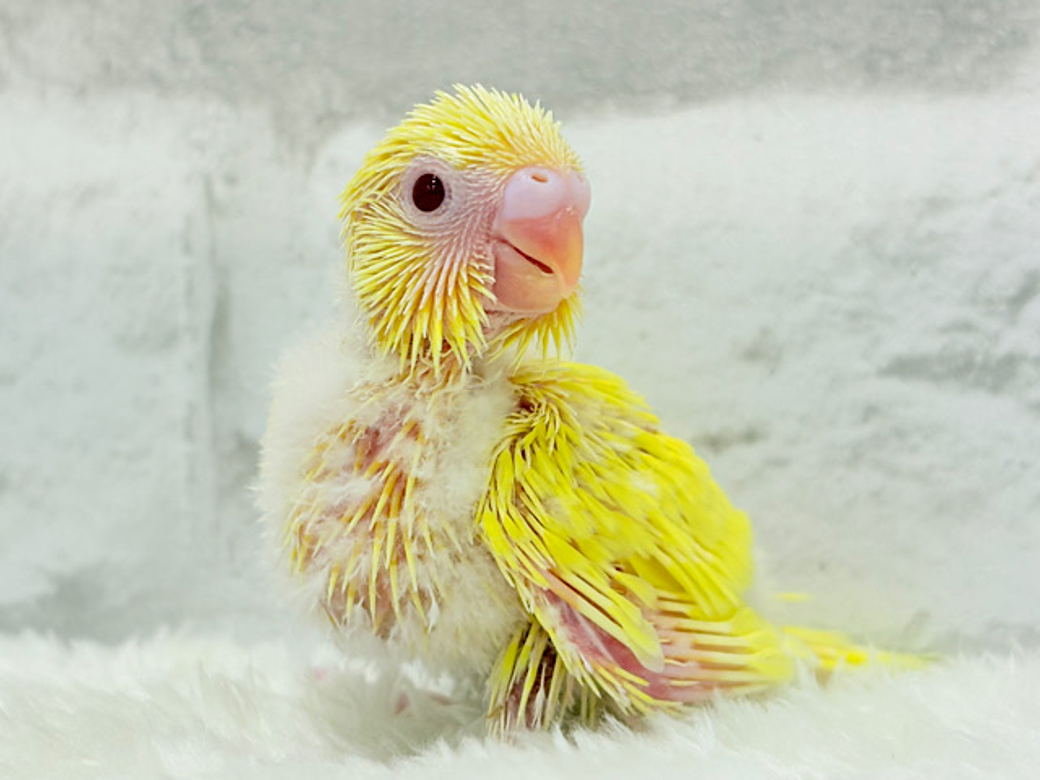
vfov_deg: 28.0
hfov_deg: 36.8
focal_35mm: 52
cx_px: 520
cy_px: 390
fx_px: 1562
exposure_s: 1/50
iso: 40
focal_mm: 5.96
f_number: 1.6
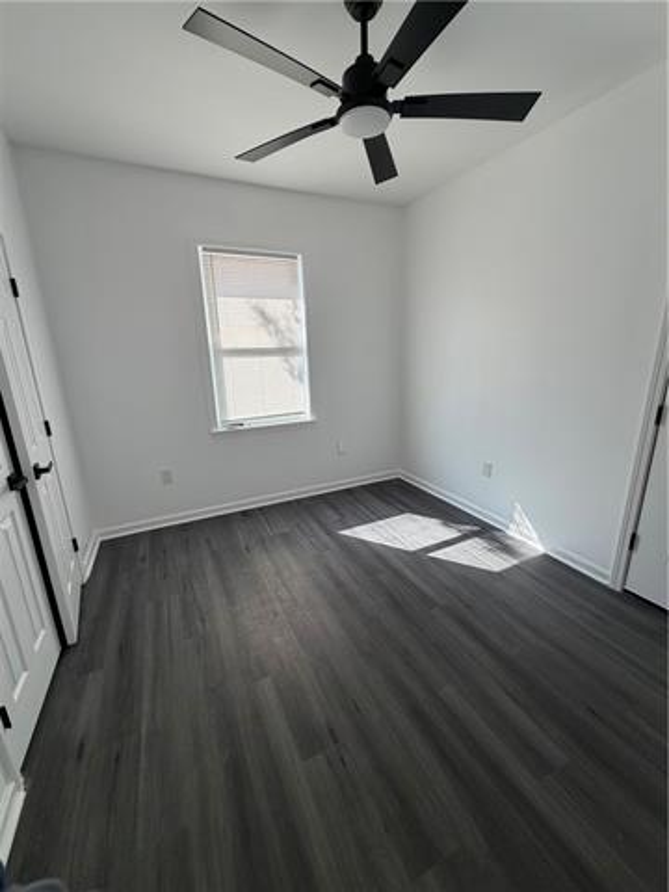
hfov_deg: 85.7
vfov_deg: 102.1
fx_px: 361
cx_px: 334
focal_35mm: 14
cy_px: 446
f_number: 2.2
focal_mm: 2.22
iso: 160
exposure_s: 1/121
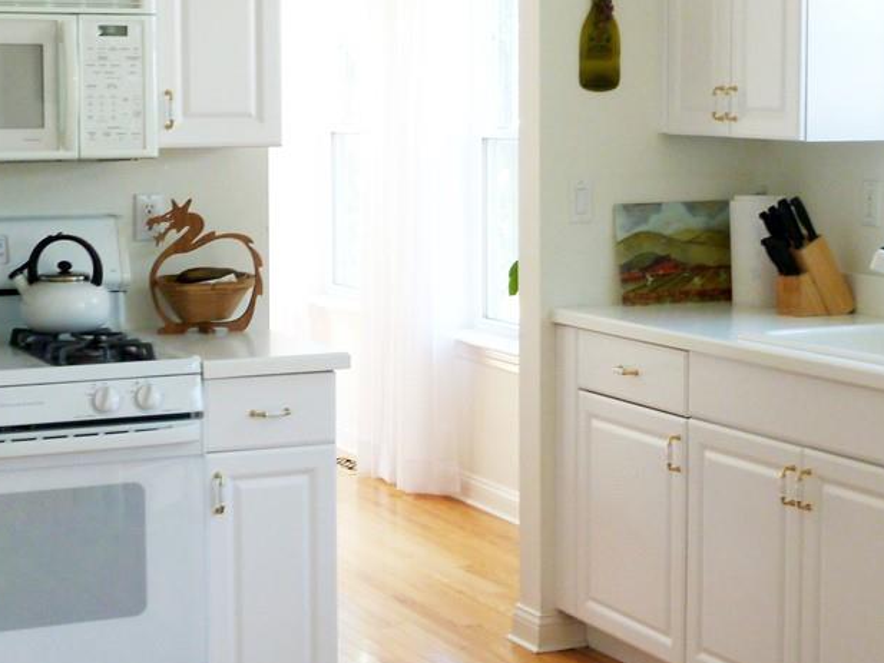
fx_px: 1865
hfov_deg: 26.7
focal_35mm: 73
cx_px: 440
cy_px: 272
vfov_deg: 20.2
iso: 125
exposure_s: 1/30
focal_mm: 7.3
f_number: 3.7
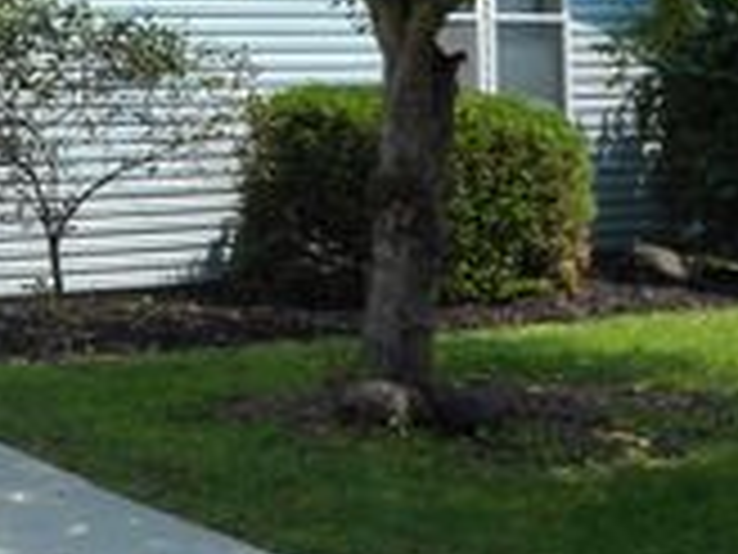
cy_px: -16
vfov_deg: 12.9
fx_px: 2409
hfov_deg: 16.4
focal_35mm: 113
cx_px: -256
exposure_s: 1/500
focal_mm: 6.7
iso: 80
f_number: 3.9
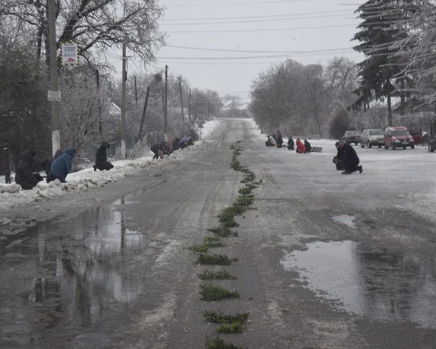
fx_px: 1208
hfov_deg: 20.5
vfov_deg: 16.4
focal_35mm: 94
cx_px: 199
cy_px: 174
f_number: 5.6
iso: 400
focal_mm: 55
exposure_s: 1/125
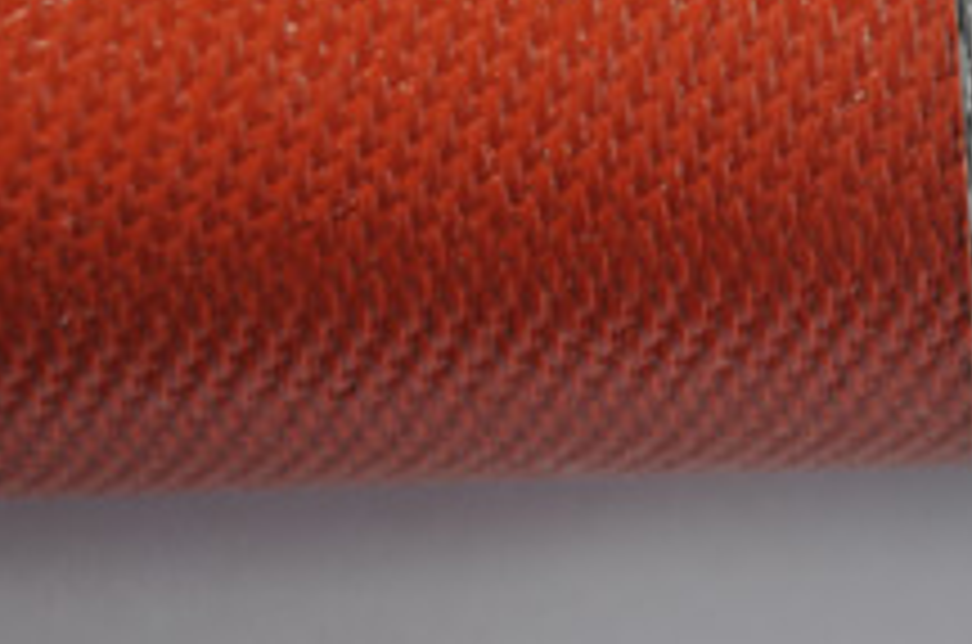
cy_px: 32
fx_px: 9838
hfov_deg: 5.6
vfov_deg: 3.7
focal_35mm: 365
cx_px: 904
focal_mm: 105
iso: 250
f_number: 5.6
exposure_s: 1/50
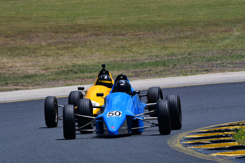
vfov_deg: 2.5
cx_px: 122
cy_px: 82
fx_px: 3778
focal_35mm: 555
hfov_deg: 3.7
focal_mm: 370
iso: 320
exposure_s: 1/640
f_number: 13
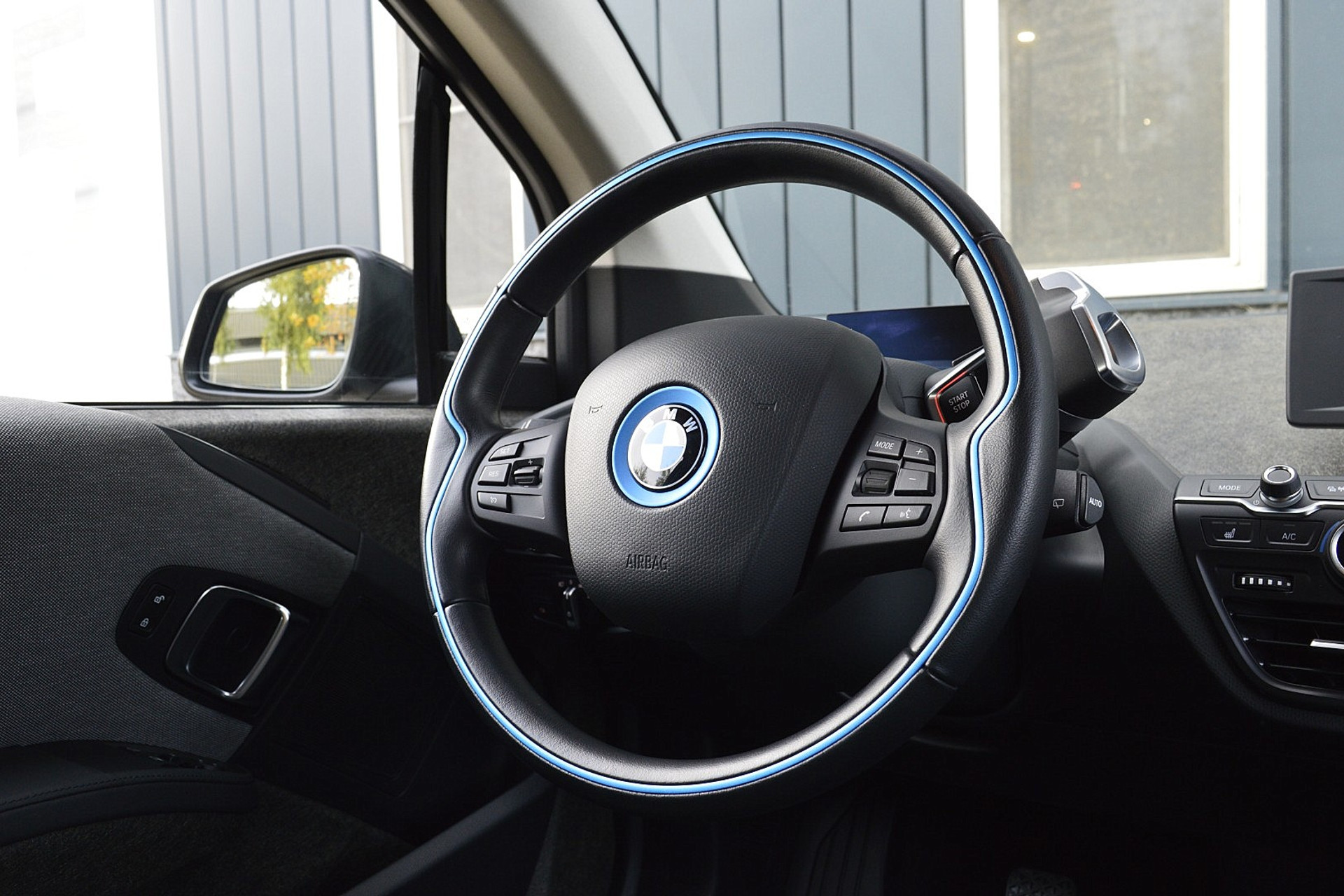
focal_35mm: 32
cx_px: 672
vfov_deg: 41.7
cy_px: 448
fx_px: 1176
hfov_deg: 59.5
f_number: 6.3
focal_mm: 21
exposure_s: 1/60
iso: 800
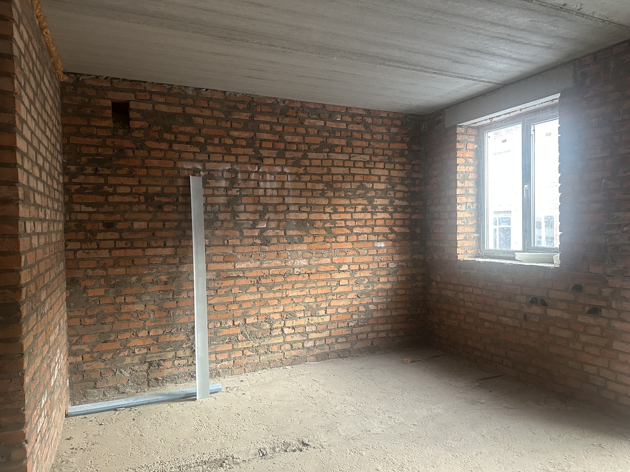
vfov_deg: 56.8
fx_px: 437
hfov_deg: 71.6
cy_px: 236
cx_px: 315
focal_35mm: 24
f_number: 1.78
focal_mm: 6.86
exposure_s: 1/60
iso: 400
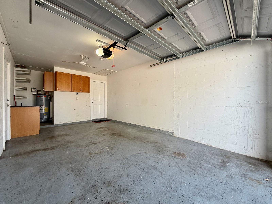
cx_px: 136
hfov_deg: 102.1
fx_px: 110
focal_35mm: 14
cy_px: 102
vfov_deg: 85.7
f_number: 2.2
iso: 64
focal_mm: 2.22
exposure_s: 1/121
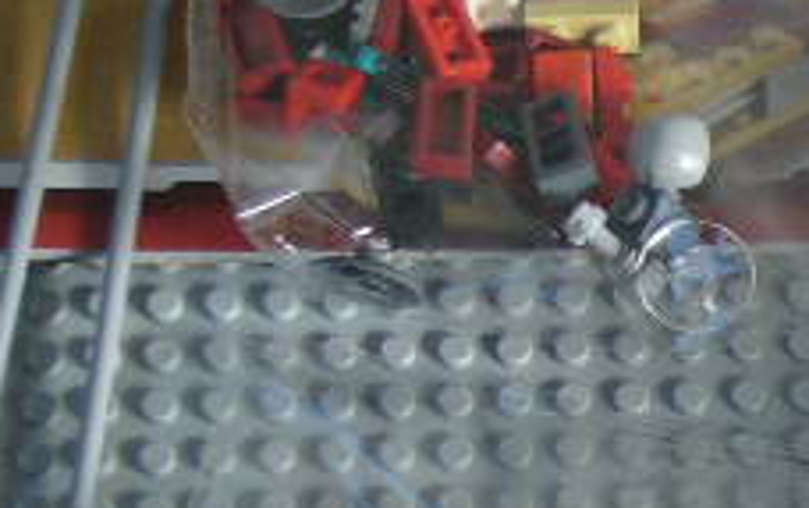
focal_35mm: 196
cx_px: 841
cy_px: 302
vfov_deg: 6.7
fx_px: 4326
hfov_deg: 10.6
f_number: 3.9
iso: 100
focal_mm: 10.9
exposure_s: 1/25
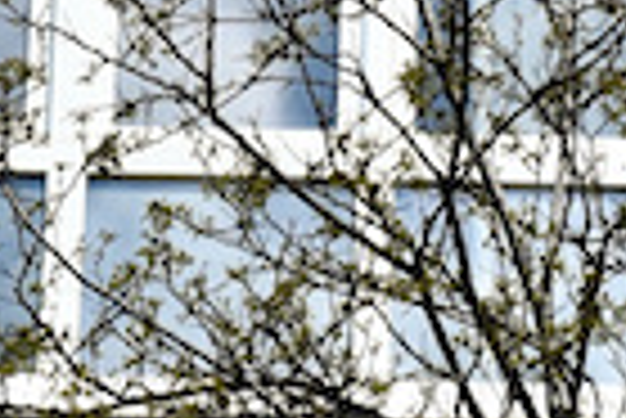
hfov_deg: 3.6
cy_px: -966
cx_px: 1063
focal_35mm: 573
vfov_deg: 2.4
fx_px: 9974
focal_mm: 78
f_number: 5.6
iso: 1800
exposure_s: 1/8000
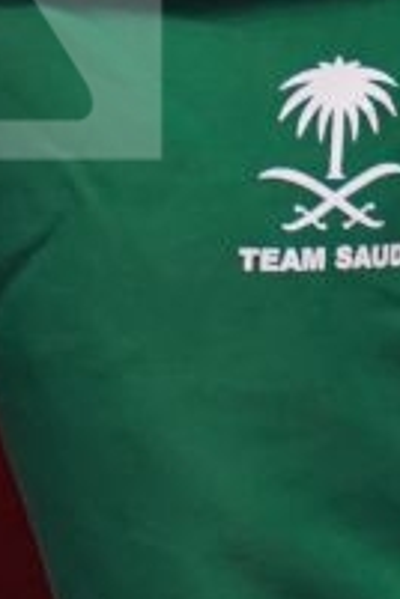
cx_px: -116
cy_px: -1171
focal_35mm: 2504
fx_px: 41730
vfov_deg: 0.8
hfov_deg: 0.5
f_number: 4
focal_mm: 280
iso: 2500
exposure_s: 1/500
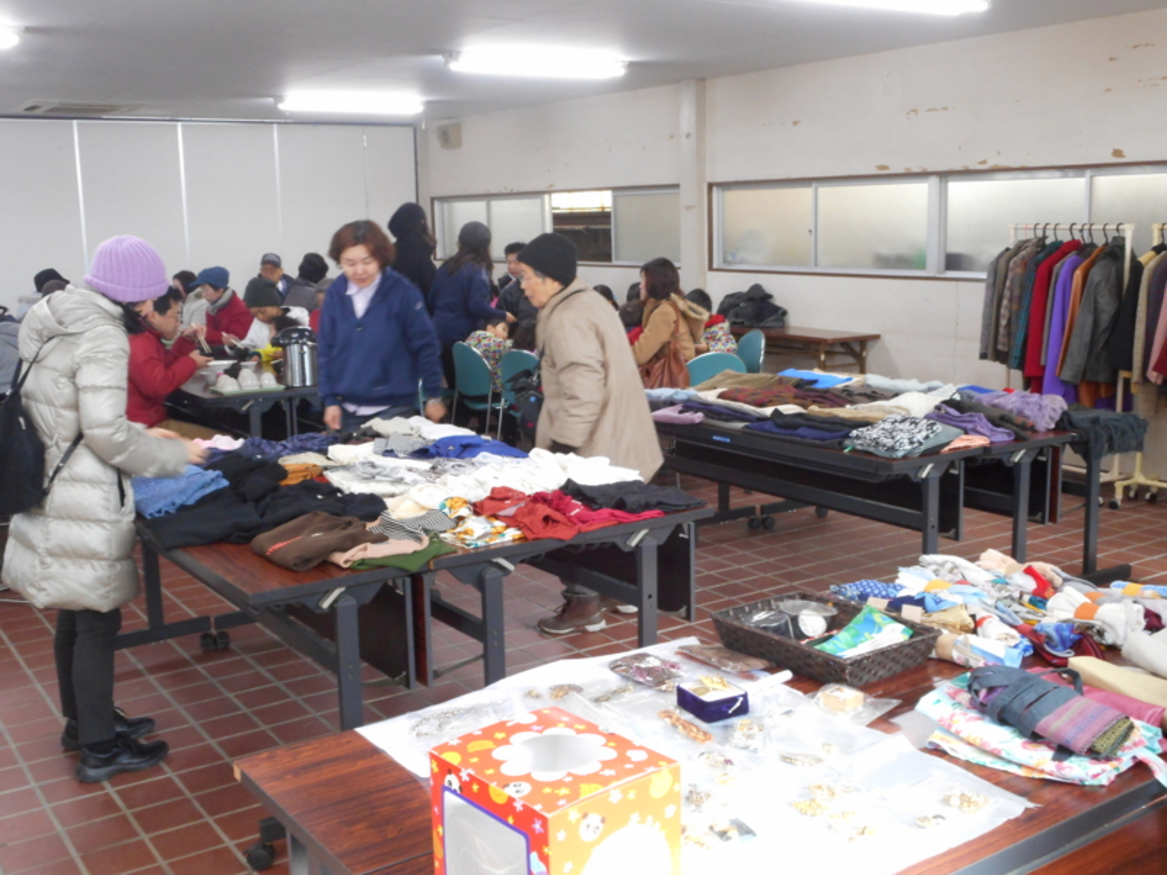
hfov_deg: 47.9
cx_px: 584
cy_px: 438
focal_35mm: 39
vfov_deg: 36.8
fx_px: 1315
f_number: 4.5
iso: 400
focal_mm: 6.9
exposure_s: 1/20
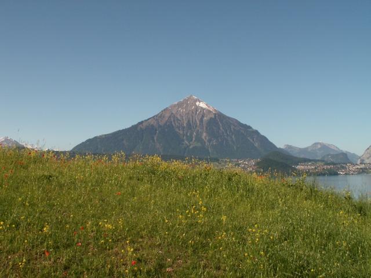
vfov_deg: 40.7
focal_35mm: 35
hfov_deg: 52.6
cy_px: 139
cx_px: 186
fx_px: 375
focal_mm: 5.86
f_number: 8
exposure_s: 1/160
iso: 50
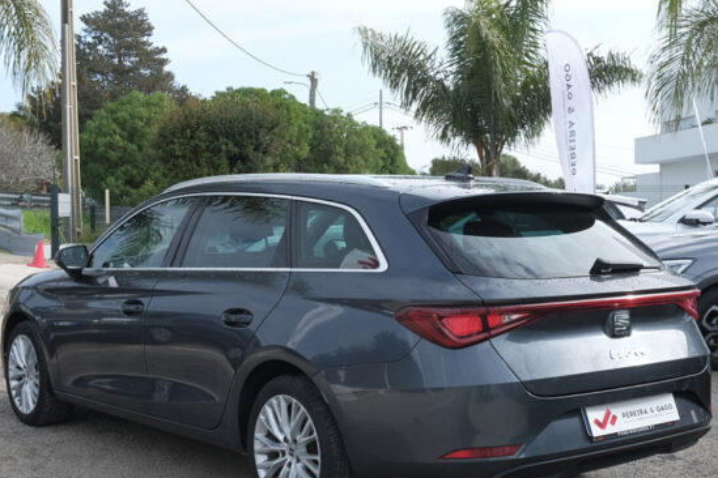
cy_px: 327
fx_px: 1117
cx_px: 369
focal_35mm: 56
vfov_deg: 24.1
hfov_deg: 35.6
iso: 160
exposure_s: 1/100
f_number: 9
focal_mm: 19.7
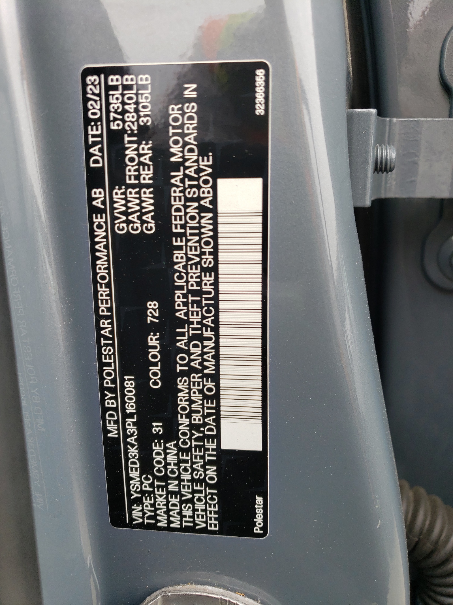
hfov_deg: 53.1
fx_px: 454
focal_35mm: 26
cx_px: 226
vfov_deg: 67.3
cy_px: 302
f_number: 1.5
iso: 50
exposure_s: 1/250
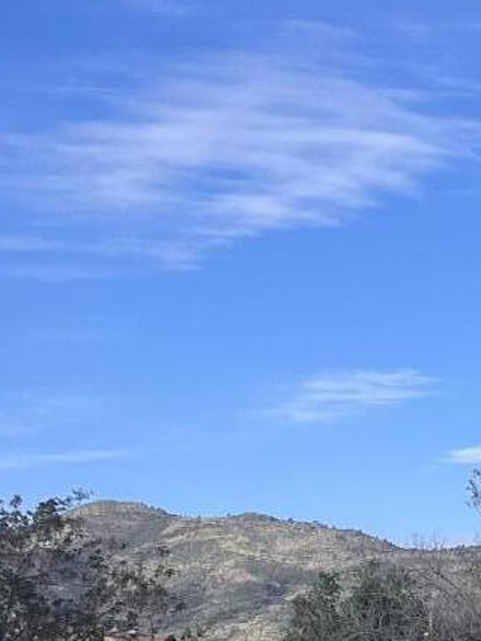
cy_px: 1204
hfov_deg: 11.4
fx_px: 2258
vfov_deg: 14.1
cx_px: 819
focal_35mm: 122
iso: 50
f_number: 1.6
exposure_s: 1/2463
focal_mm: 5.1
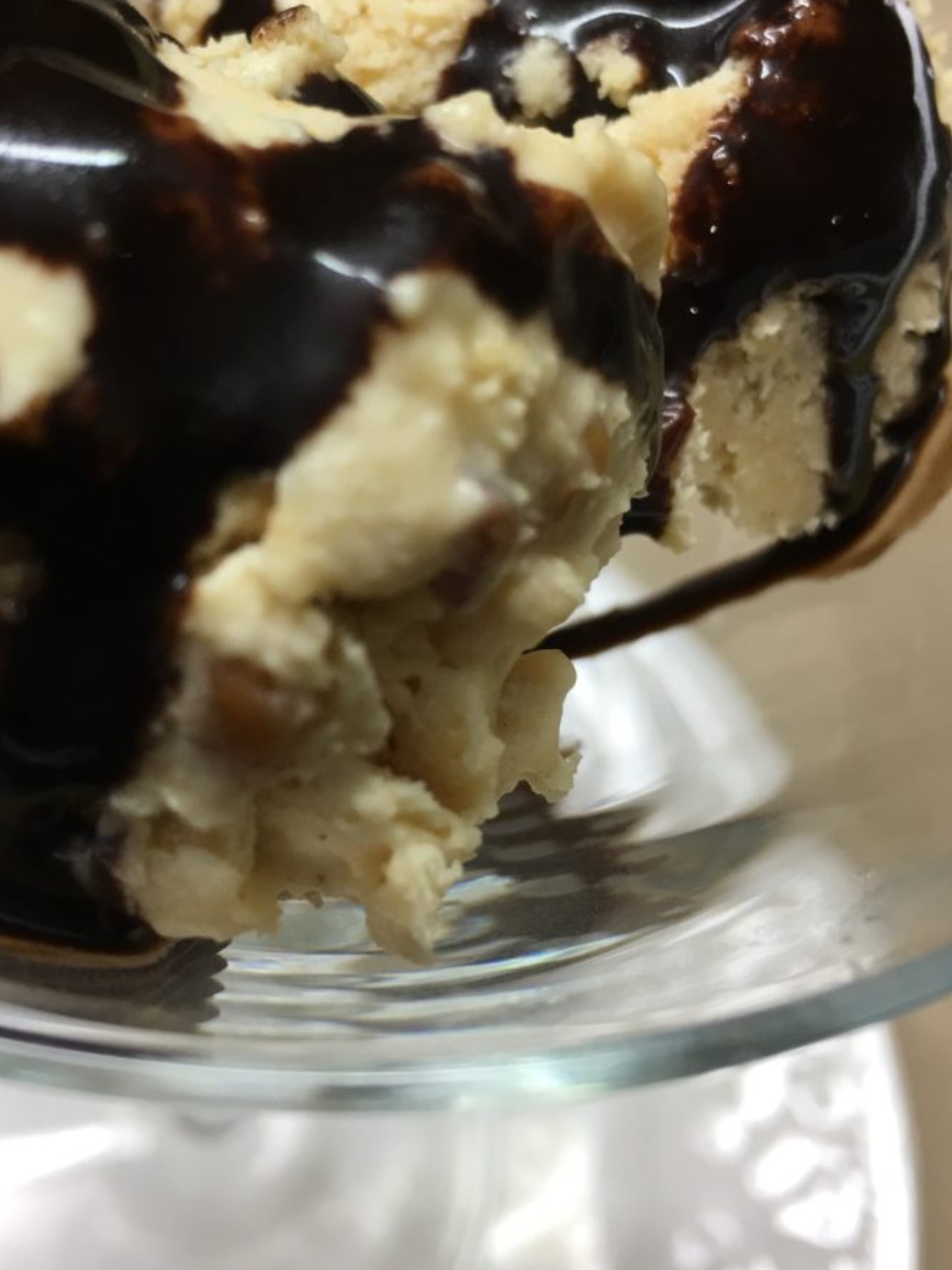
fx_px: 1540
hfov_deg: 34.1
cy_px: 491
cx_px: 332
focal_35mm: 42
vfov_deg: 44.5
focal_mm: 4.15
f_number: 2.2
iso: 32
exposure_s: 1/33
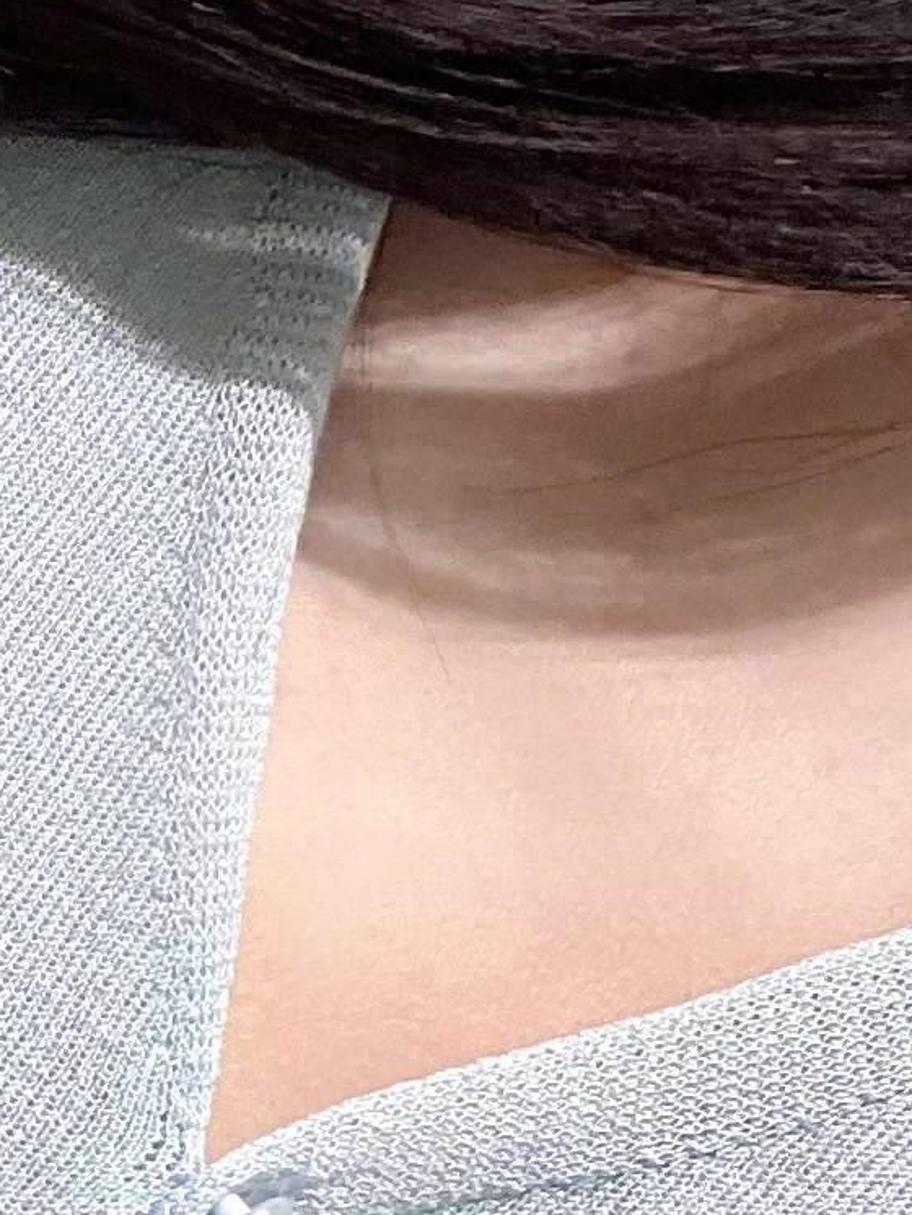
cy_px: 1442
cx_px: -170
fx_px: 4143
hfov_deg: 12.3
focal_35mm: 118
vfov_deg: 16.1
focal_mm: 2.71
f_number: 2.2
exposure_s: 1/120
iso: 80
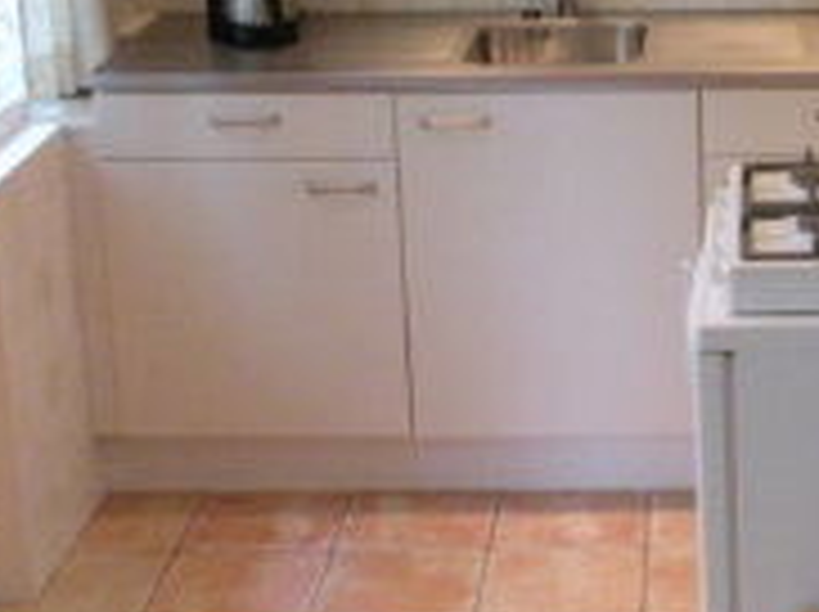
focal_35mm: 85
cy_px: 92
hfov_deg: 22.2
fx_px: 2008
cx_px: 824
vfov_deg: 17.1
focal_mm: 4.7
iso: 400
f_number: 2.8
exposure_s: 1/45
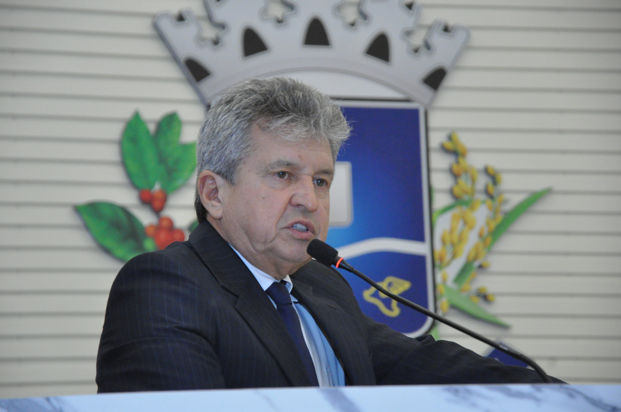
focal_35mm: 158
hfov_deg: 13.1
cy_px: 206
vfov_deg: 8.7
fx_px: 2714
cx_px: 310
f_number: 6.3
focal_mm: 105
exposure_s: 1/100
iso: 3200
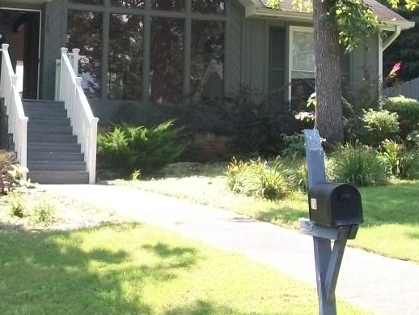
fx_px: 957
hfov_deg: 23.8
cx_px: 21
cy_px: 29
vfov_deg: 18.4
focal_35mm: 79
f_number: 2.9
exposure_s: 1/160
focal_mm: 5.7
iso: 80
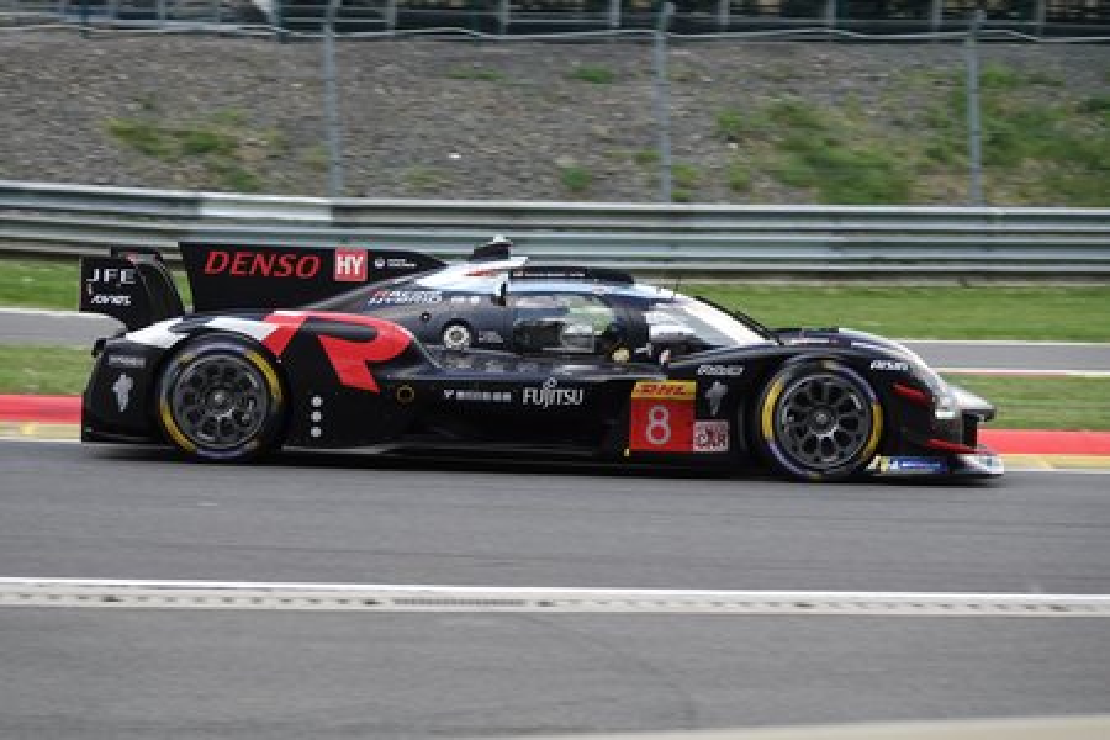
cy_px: 370
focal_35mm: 184
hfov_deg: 11.2
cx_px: 555
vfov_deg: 7.5
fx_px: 5673
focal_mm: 67.46
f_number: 4
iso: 400
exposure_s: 1/800
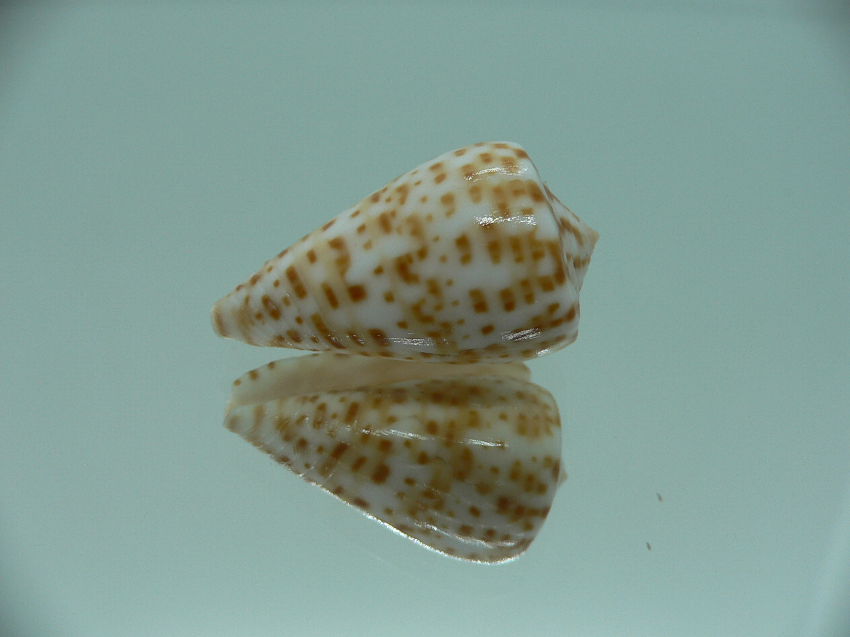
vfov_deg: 40.7
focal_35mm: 35
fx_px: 859
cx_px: 425
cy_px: 318
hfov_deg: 52.6
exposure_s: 1/80
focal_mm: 4.6
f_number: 2.8
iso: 80
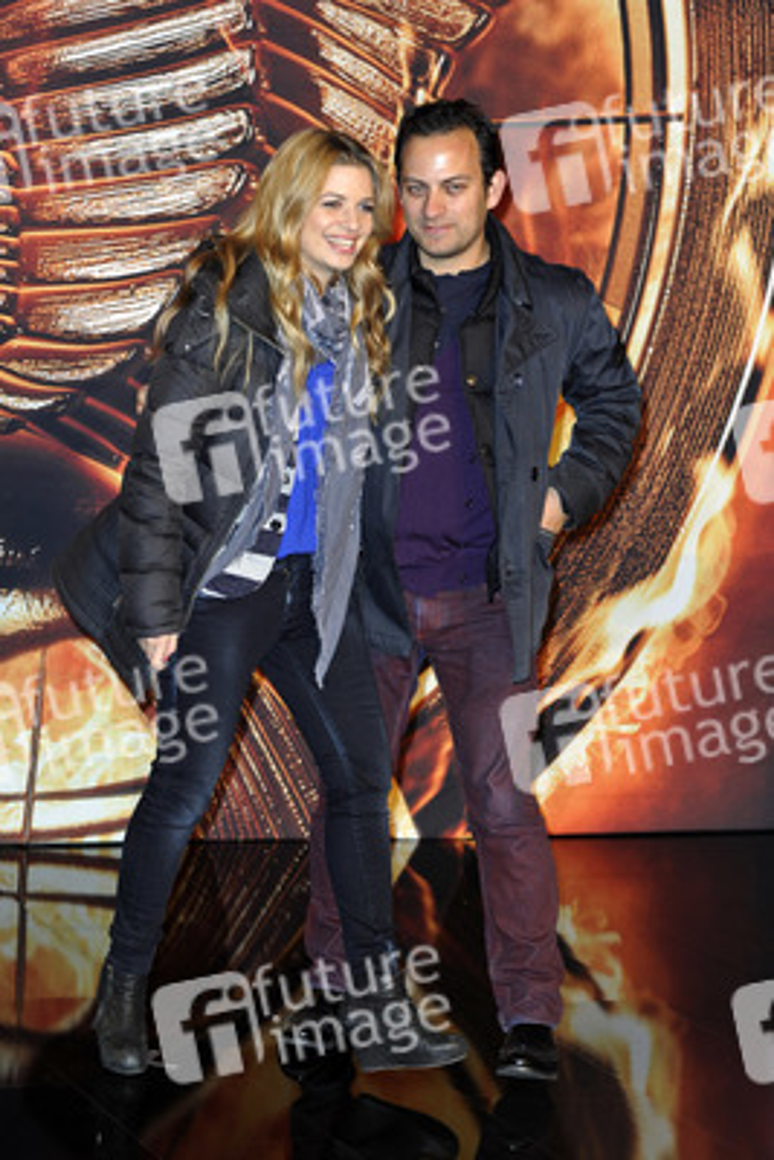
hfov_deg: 15.9
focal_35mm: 86
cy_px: 580
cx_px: 387
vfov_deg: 23.6
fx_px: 2771
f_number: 5
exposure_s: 1/250
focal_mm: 86
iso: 800
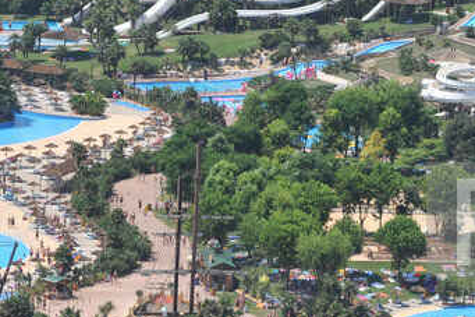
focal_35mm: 355
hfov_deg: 5.8
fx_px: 4682
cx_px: 118
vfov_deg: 3.9
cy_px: 135
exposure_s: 1/1600
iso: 400
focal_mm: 112
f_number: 7.1
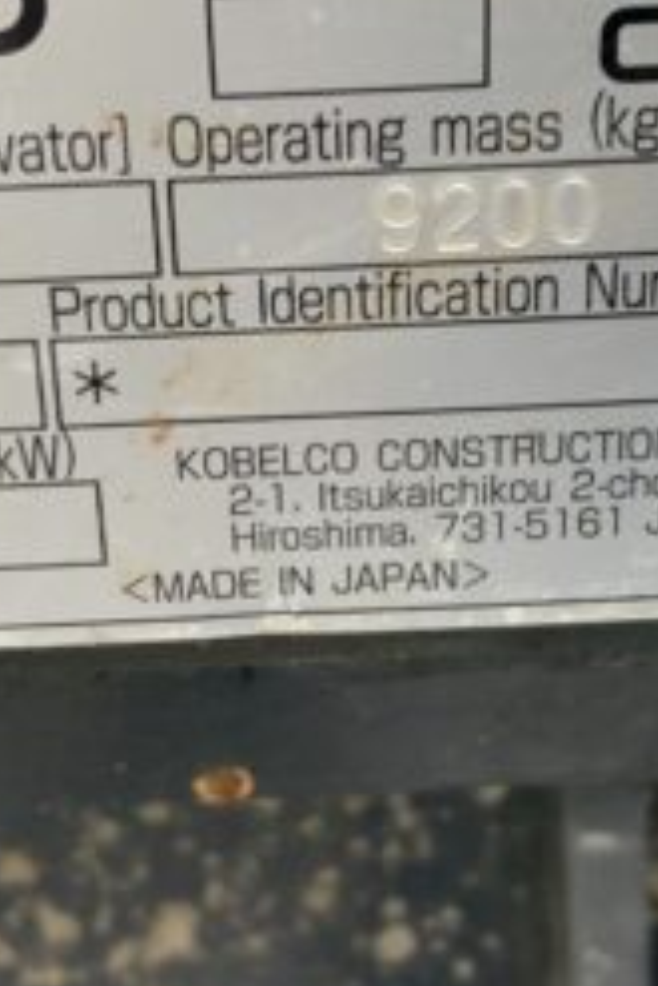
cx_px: 319
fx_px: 2135
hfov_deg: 17.5
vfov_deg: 26.0
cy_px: 539
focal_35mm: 78
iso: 160
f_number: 1.8
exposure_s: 1/60
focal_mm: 3
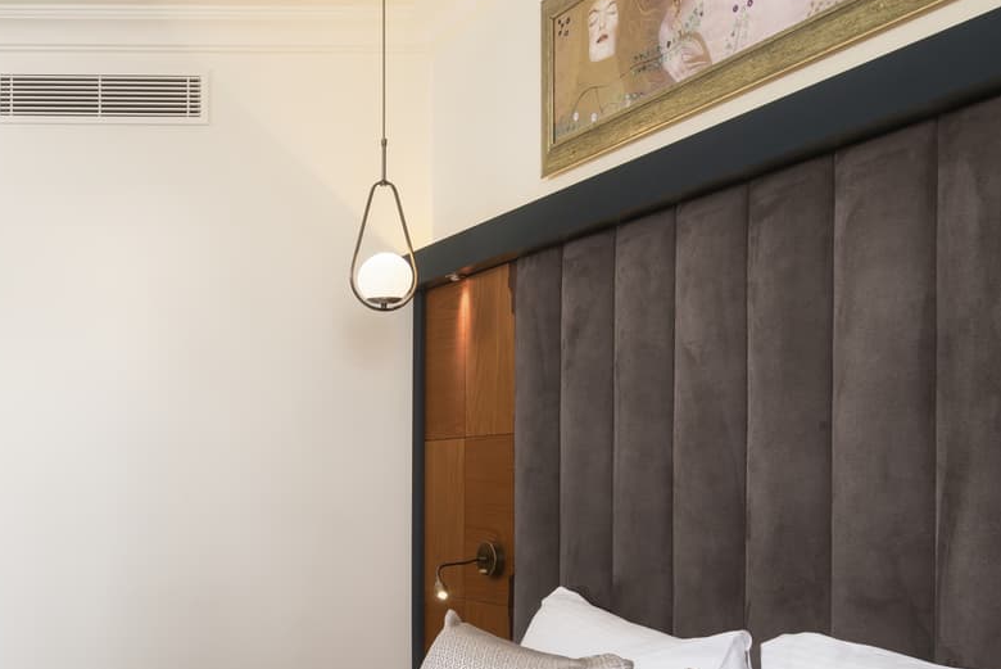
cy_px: 528
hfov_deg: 36.2
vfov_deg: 31.9
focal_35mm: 41
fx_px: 1141
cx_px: -212
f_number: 7.1
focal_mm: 16
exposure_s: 1/20
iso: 200
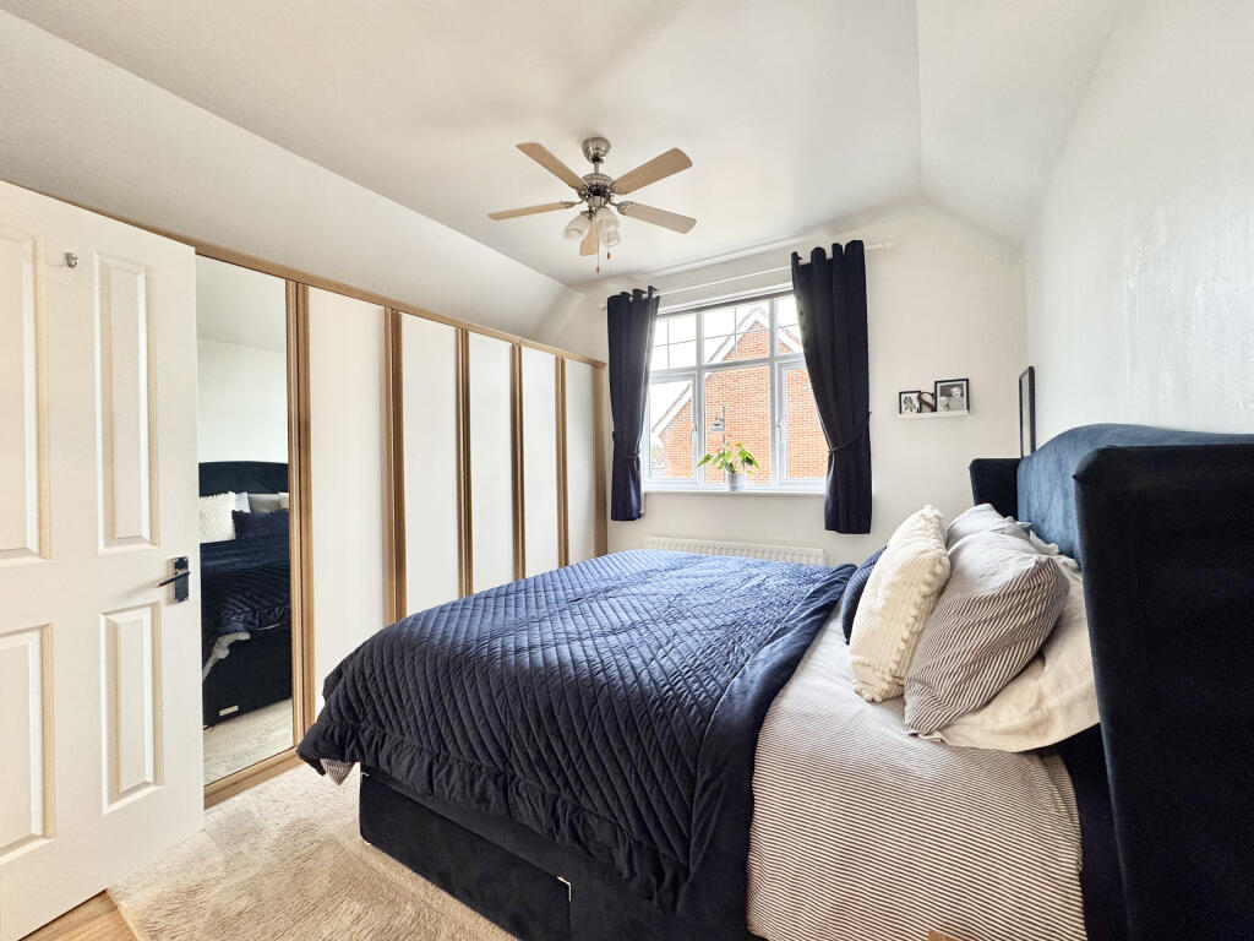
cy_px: 470
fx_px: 507
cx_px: 627
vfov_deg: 85.7
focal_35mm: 14
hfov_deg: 102.1
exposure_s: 1/100
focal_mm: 2.22
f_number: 2.2
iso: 200
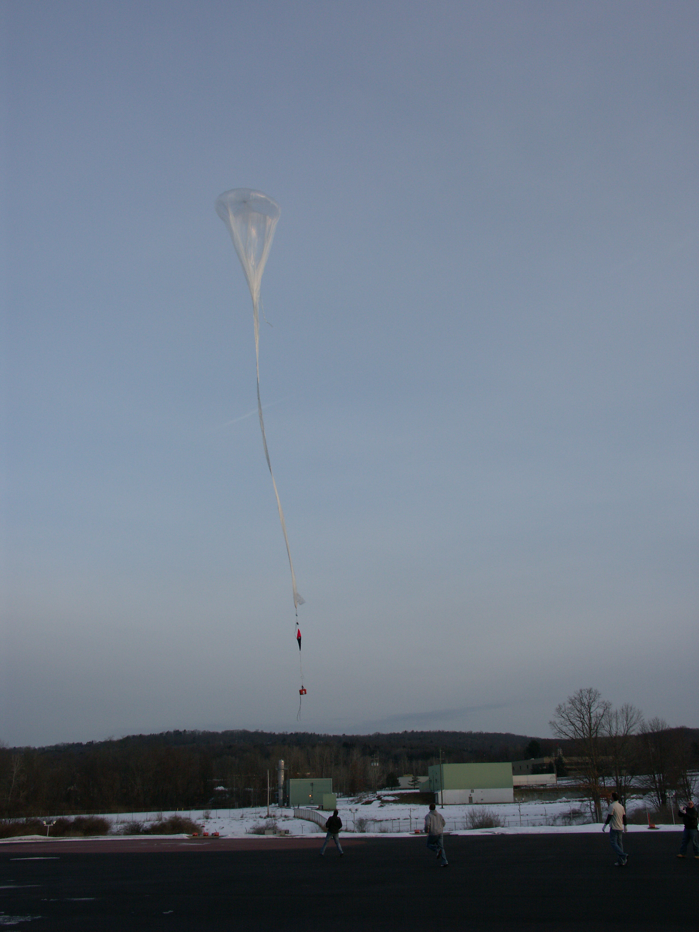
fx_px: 862
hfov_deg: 44.2
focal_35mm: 32
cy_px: 466
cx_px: 350
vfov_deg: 56.8
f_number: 5.6
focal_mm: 8.34
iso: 64
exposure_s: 1/200
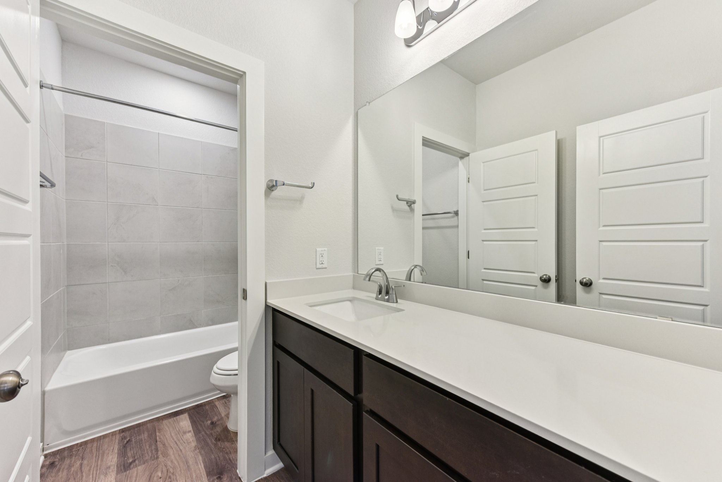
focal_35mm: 14
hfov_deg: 104.2
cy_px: 241
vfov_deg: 81.2
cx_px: 361
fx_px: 281
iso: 400
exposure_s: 1/25
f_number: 8
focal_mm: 14
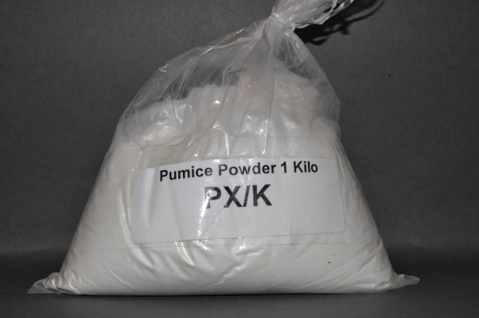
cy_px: 159
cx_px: 240
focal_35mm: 42
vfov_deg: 31.8
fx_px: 558
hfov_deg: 46.4
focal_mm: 28
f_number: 9
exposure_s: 1/160
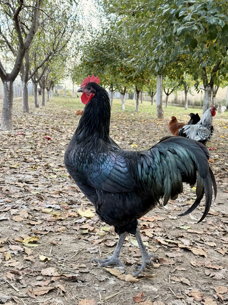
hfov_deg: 30.3
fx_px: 422
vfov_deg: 39.7
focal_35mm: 48
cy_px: 152
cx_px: 114
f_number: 1.78
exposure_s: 1/265
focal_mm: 6.76
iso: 100
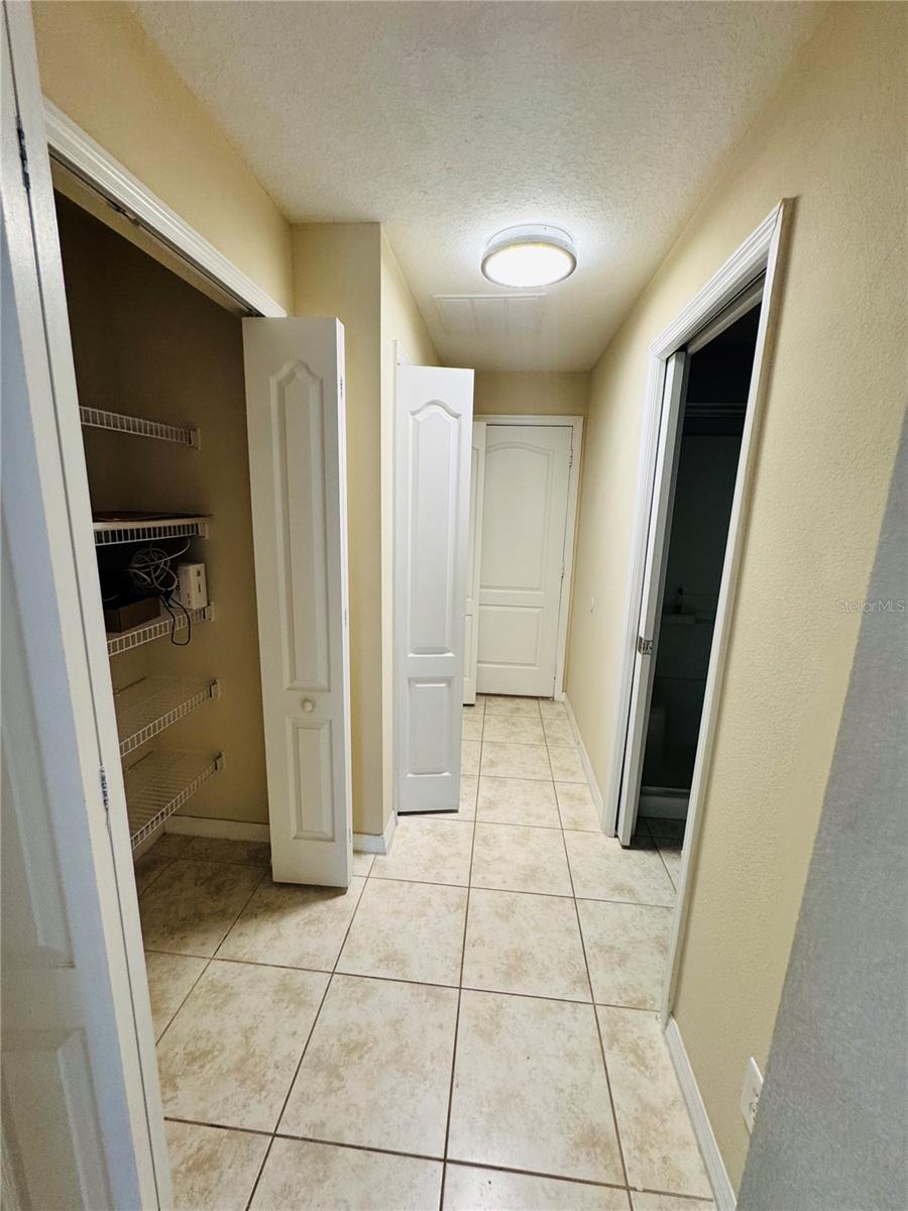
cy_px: 606
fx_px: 490
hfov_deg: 85.7
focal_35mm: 14
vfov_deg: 102.1
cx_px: 454
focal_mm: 2.22
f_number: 2.2
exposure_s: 1/120
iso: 200
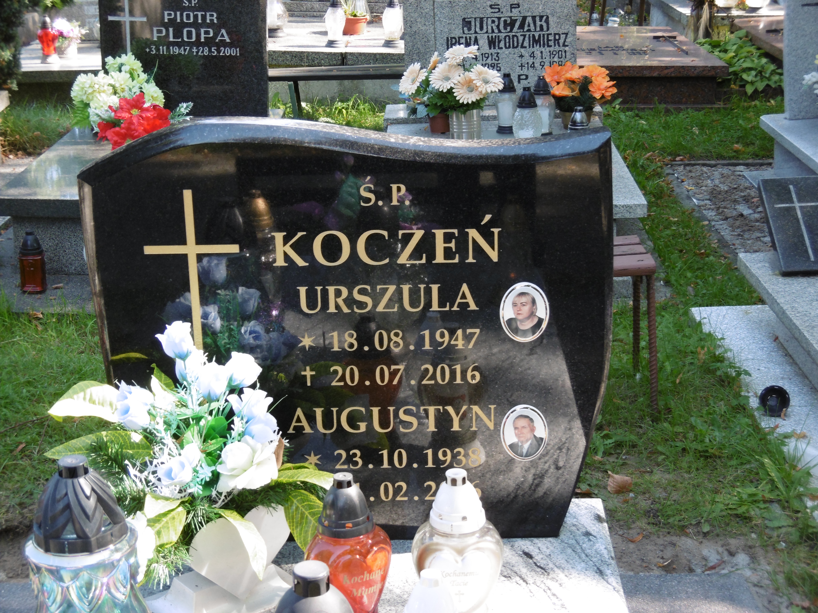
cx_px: 409
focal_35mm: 68
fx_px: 1607
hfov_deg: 28.6
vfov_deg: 21.6
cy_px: 306
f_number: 4.4
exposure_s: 1/60
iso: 100
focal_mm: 12.1
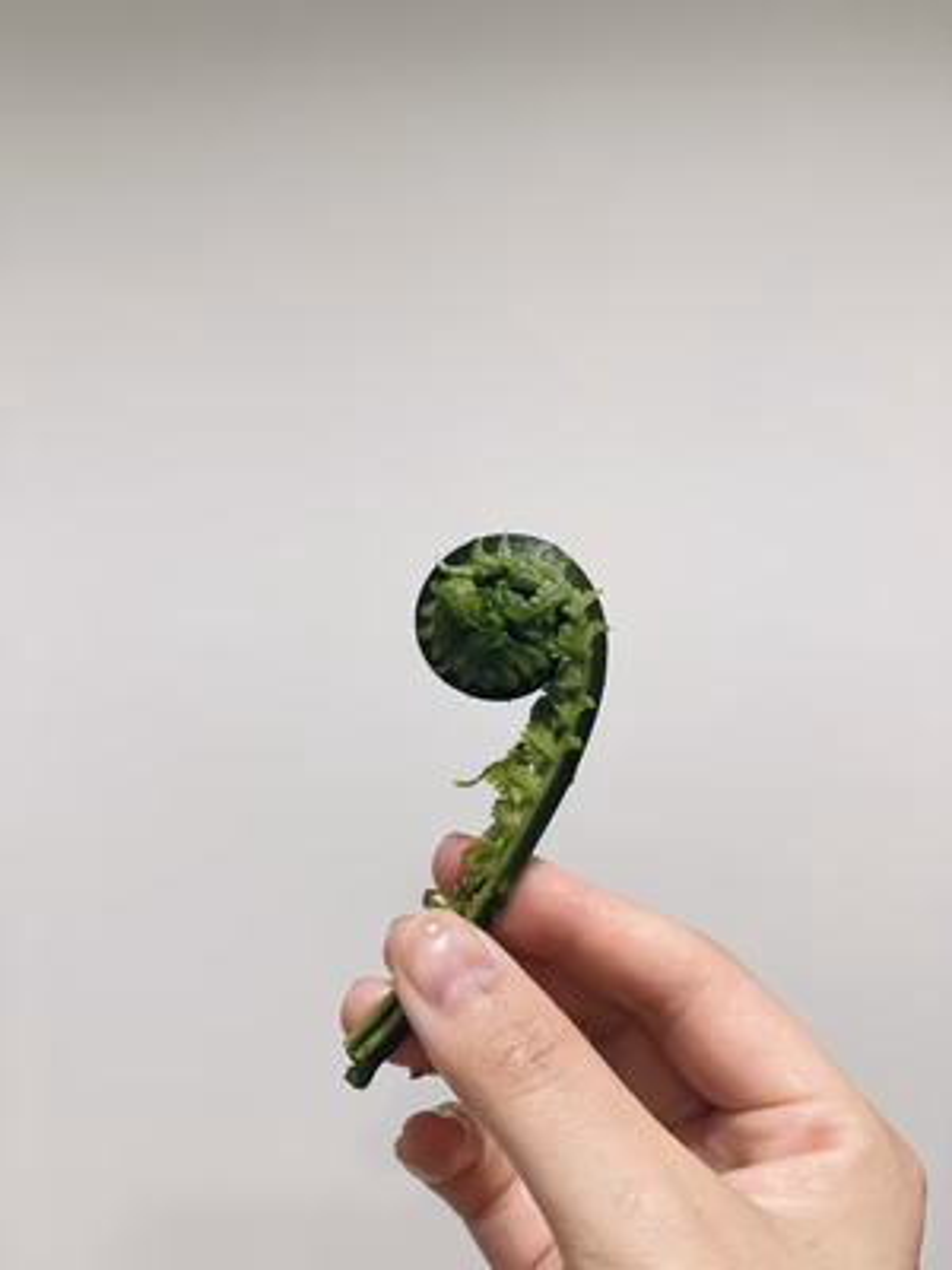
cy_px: 635
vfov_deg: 36.8
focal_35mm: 52
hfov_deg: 28.0
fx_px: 1907
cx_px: 476
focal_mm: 6
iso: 250
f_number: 2
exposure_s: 1/100
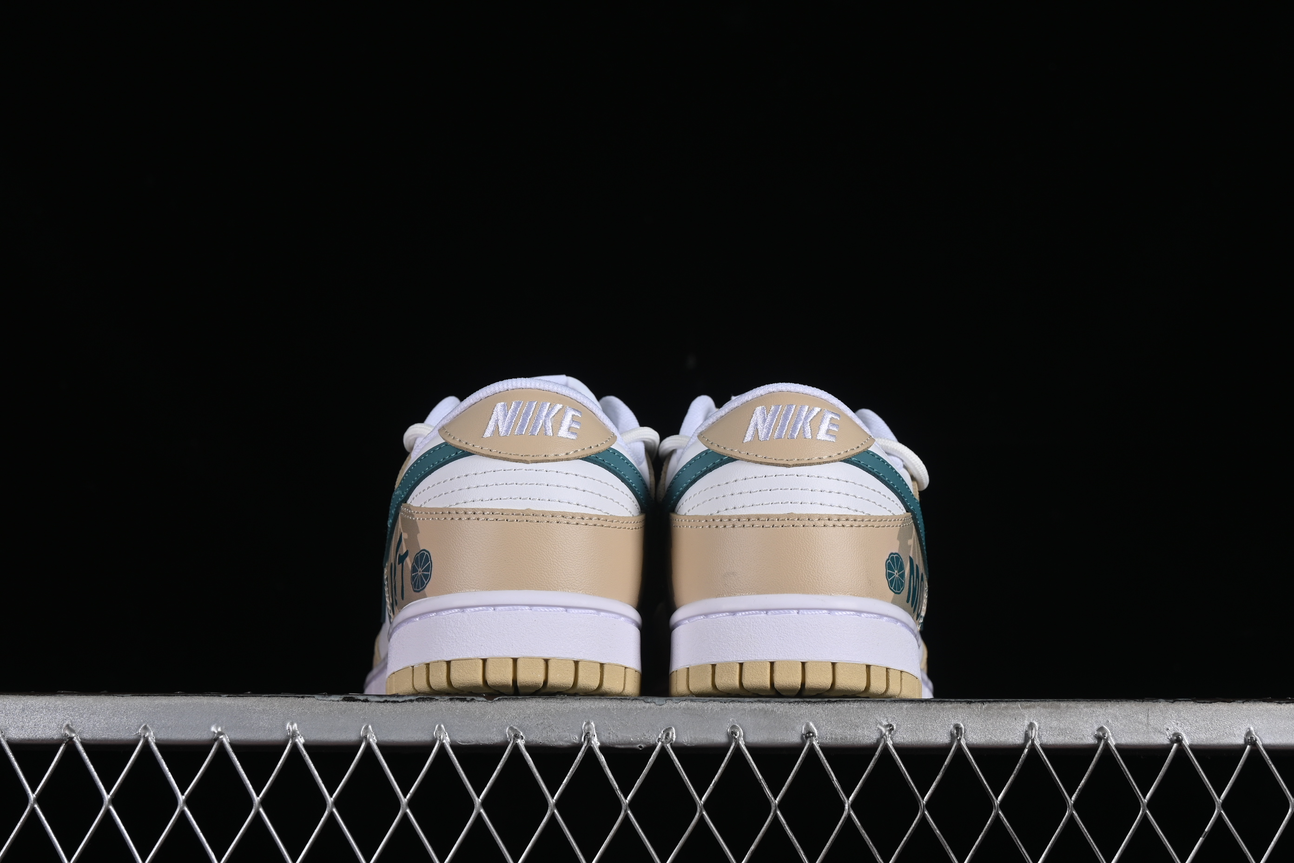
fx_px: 2696
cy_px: 432
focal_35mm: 75
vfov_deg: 18.2
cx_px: 647
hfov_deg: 27.0
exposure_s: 1/80
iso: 160
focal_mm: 50
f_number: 8
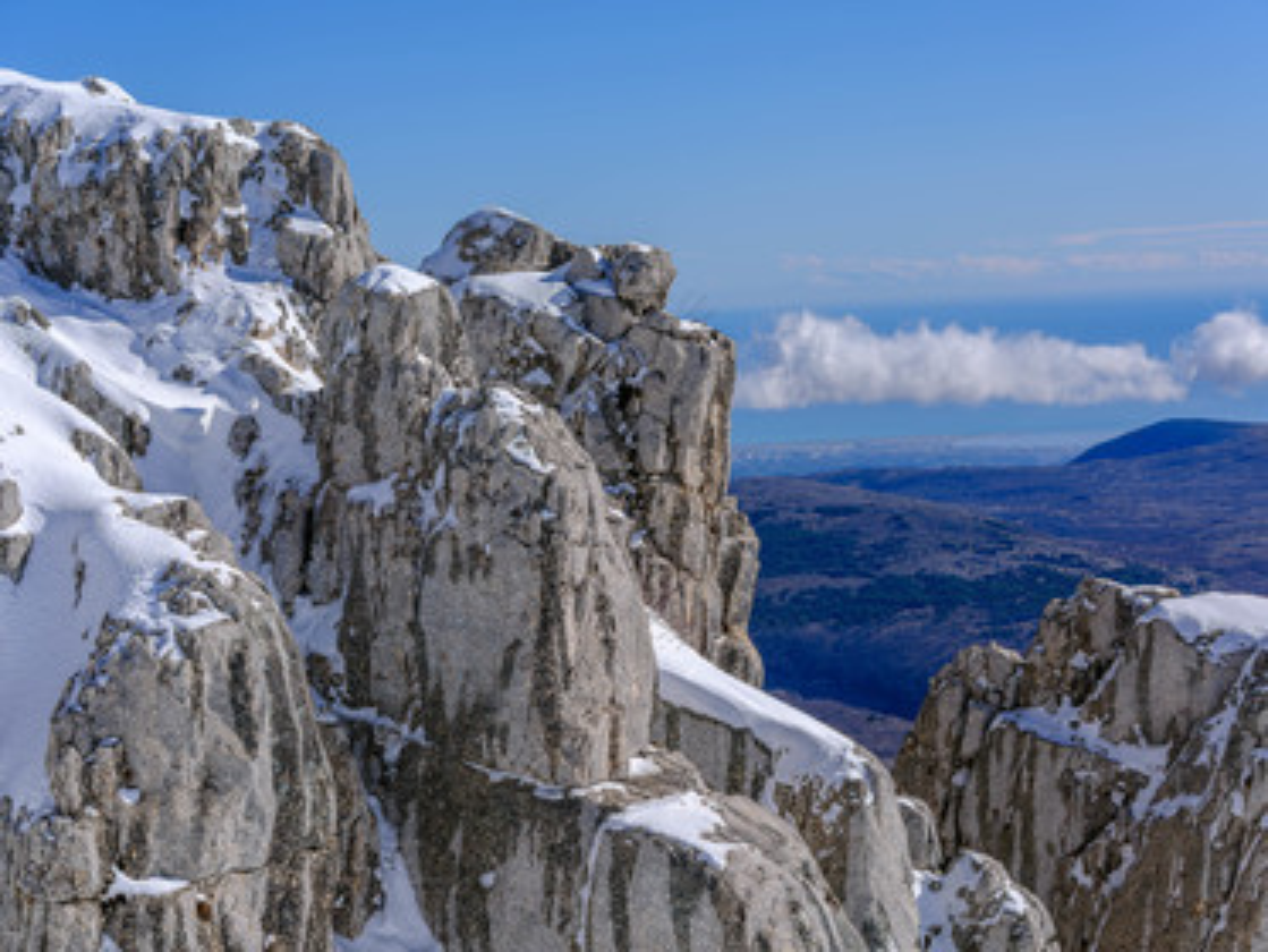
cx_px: 634
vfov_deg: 18.7
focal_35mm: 79
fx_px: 2895
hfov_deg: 24.7
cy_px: 476
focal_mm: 100
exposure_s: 1/250
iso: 320
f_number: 16
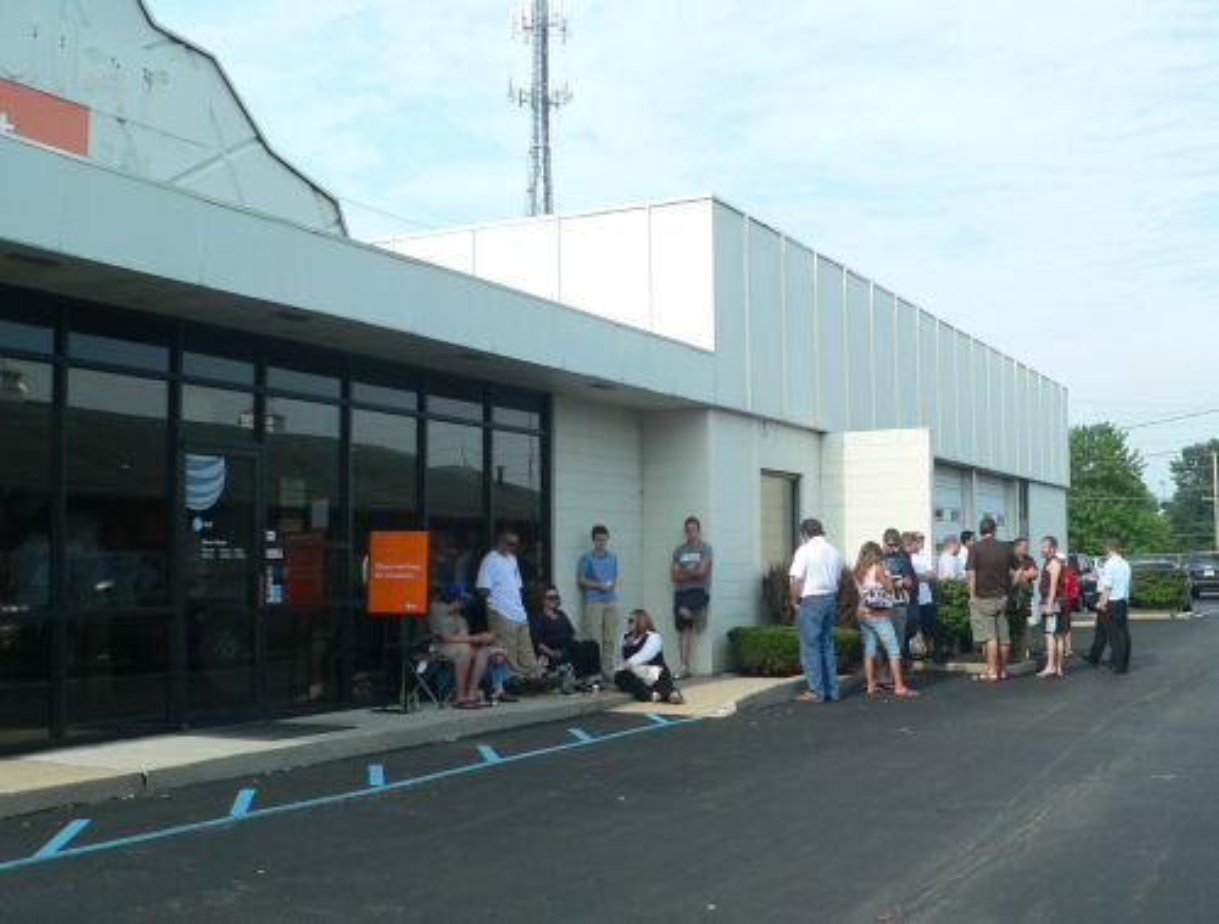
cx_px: 610
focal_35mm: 36
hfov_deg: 51.2
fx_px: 1273
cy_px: 462
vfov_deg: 39.9
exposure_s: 1/125
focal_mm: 6
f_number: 4
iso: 80
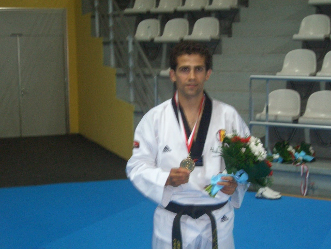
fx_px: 583
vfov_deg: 24.0
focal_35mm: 61
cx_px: 166
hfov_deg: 31.7
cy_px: 124
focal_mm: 8.1
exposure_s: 1/40
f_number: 5
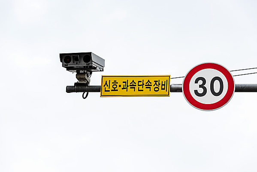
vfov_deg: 12.2
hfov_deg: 18.3
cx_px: 128
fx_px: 800
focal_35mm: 112
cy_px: 86
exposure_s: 1/250
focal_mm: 112
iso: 200
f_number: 5
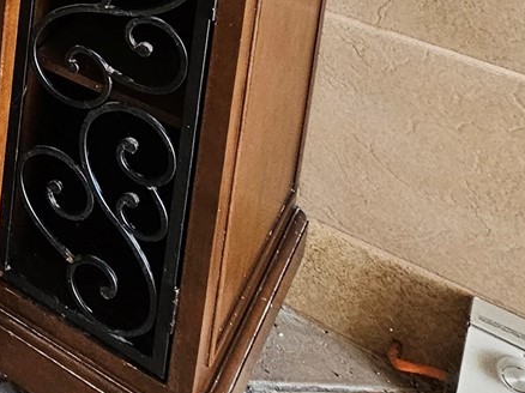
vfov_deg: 18.7
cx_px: -328
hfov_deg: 23.8
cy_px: -346
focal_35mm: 57
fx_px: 864
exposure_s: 1/60
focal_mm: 2.2
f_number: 2.2
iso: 100
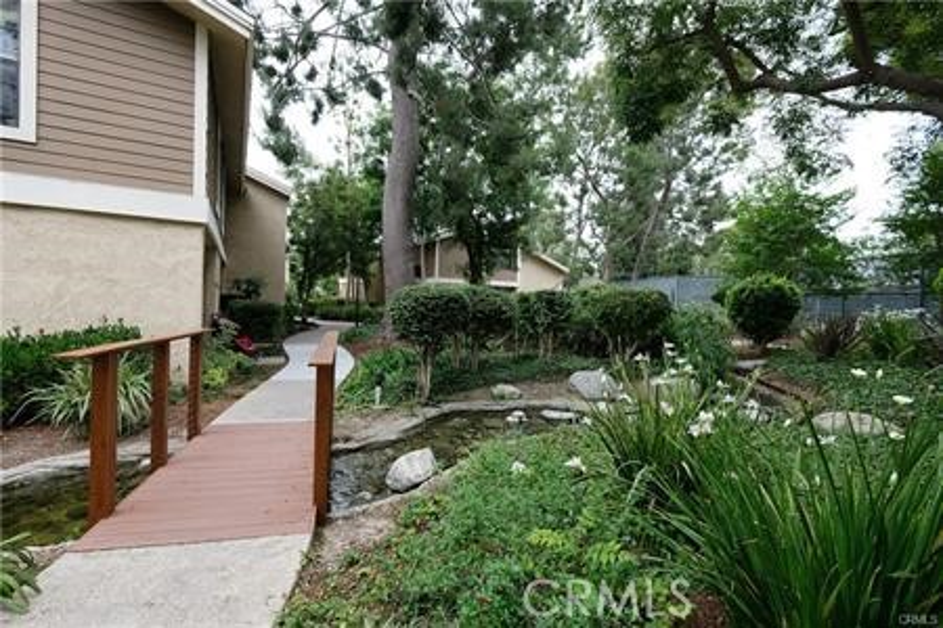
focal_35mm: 15
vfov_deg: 77.3
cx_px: 472
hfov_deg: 100.4
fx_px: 393
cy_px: 314
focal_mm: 10
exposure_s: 1/200
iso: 400
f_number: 4
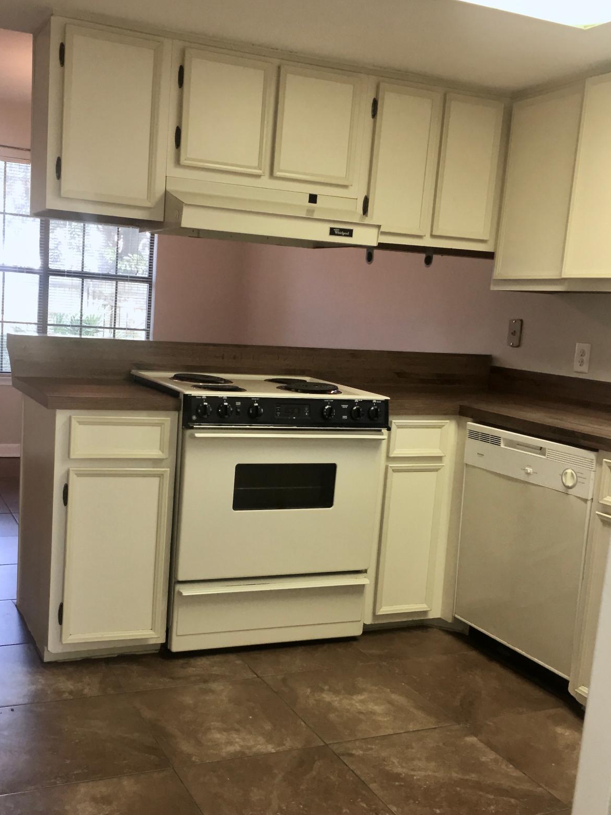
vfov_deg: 50.0
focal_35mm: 37
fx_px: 871
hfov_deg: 38.4
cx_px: 233
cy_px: 453
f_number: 2.2
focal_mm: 4.15
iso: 125
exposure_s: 1/30
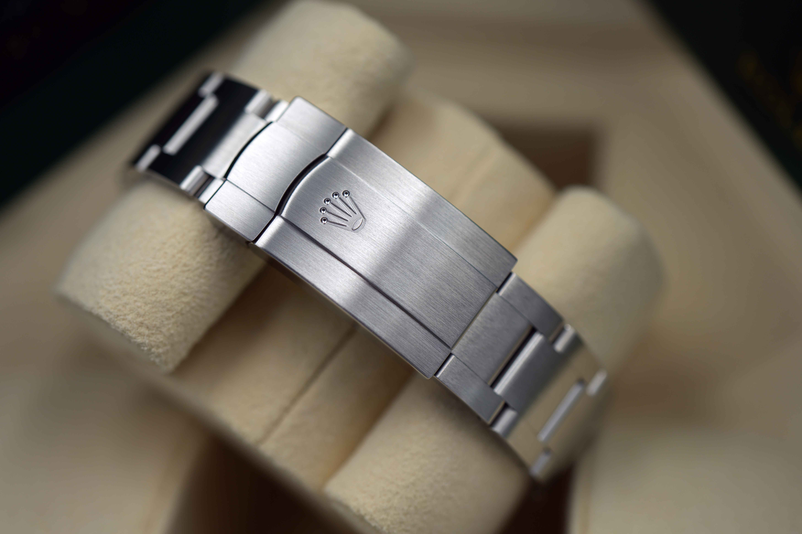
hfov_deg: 39.6
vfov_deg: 27.0
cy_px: 267
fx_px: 1114
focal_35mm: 50
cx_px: 401
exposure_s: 1/160
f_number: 3.2
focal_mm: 50
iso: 100
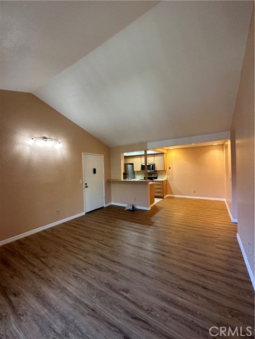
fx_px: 138
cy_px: 170
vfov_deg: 102.1
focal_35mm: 14
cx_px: 128
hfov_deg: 85.7
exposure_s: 1/60
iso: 200
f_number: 2.2
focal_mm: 2.22
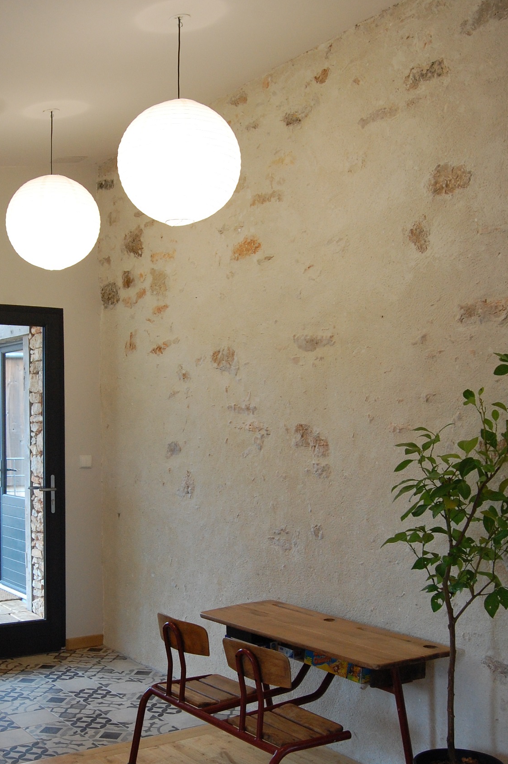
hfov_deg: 30.3
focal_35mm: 44
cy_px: 433
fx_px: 933
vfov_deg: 44.4
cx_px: 177
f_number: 7.1
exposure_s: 1/25
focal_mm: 22
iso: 800
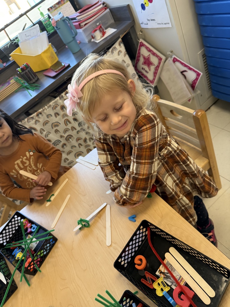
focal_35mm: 24
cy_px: 154
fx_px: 213
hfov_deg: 56.8
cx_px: 115
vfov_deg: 71.6
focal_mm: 6.76
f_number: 1.78
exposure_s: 1/121
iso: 200
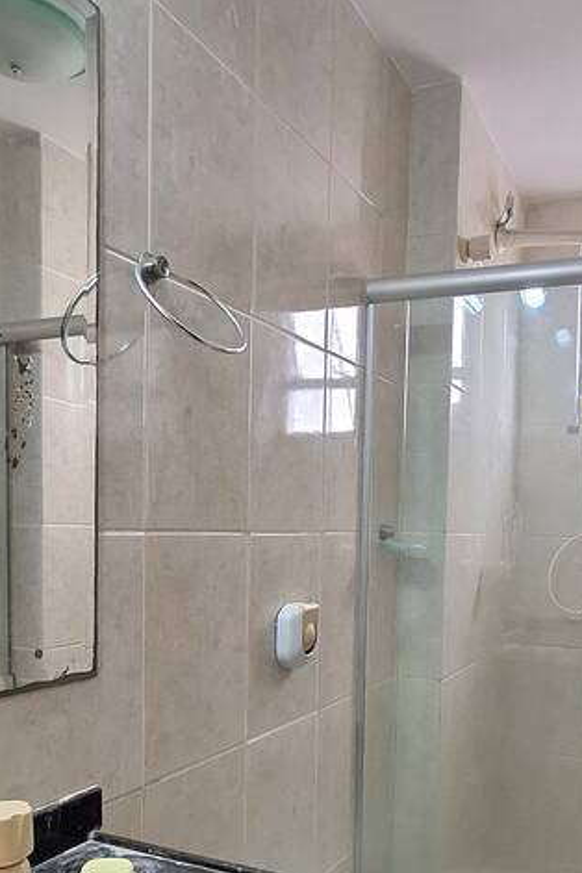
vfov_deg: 58.9
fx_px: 752
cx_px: 376
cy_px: 584
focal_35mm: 31
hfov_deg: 41.9
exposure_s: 1/40
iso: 100
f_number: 2.2
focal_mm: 1.74
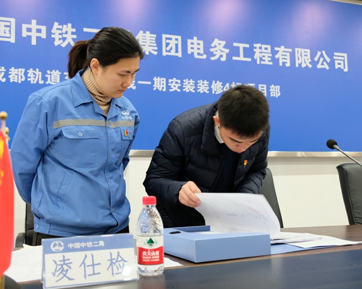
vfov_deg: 38.2
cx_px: 157
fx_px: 418
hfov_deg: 46.7
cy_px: 144
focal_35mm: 39
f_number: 4
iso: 3200
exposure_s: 1/34
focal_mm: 22.4
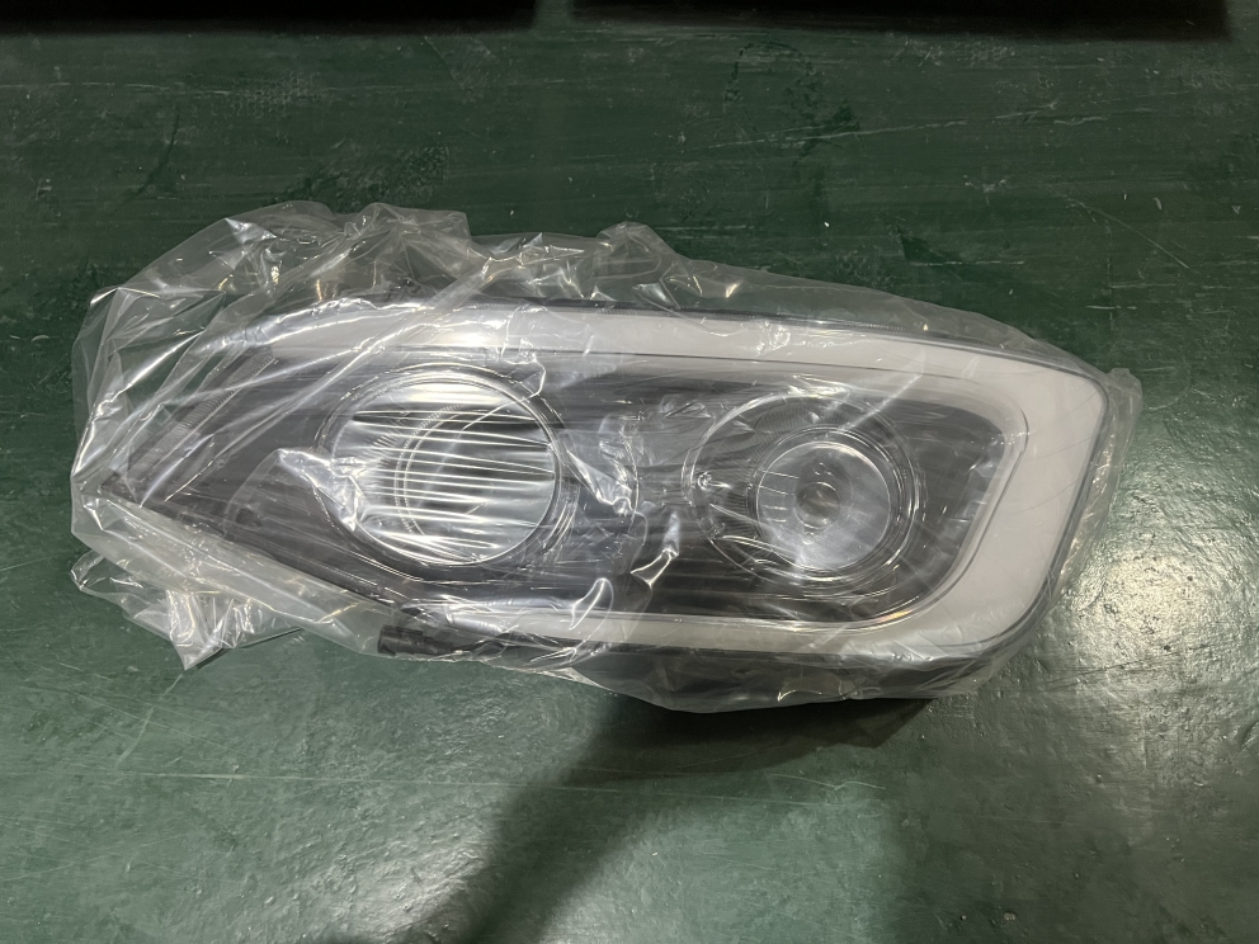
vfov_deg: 53.1
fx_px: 946
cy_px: 472
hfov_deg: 67.3
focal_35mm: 26
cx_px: 630
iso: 500
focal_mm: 5.7
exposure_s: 1/50
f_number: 1.5
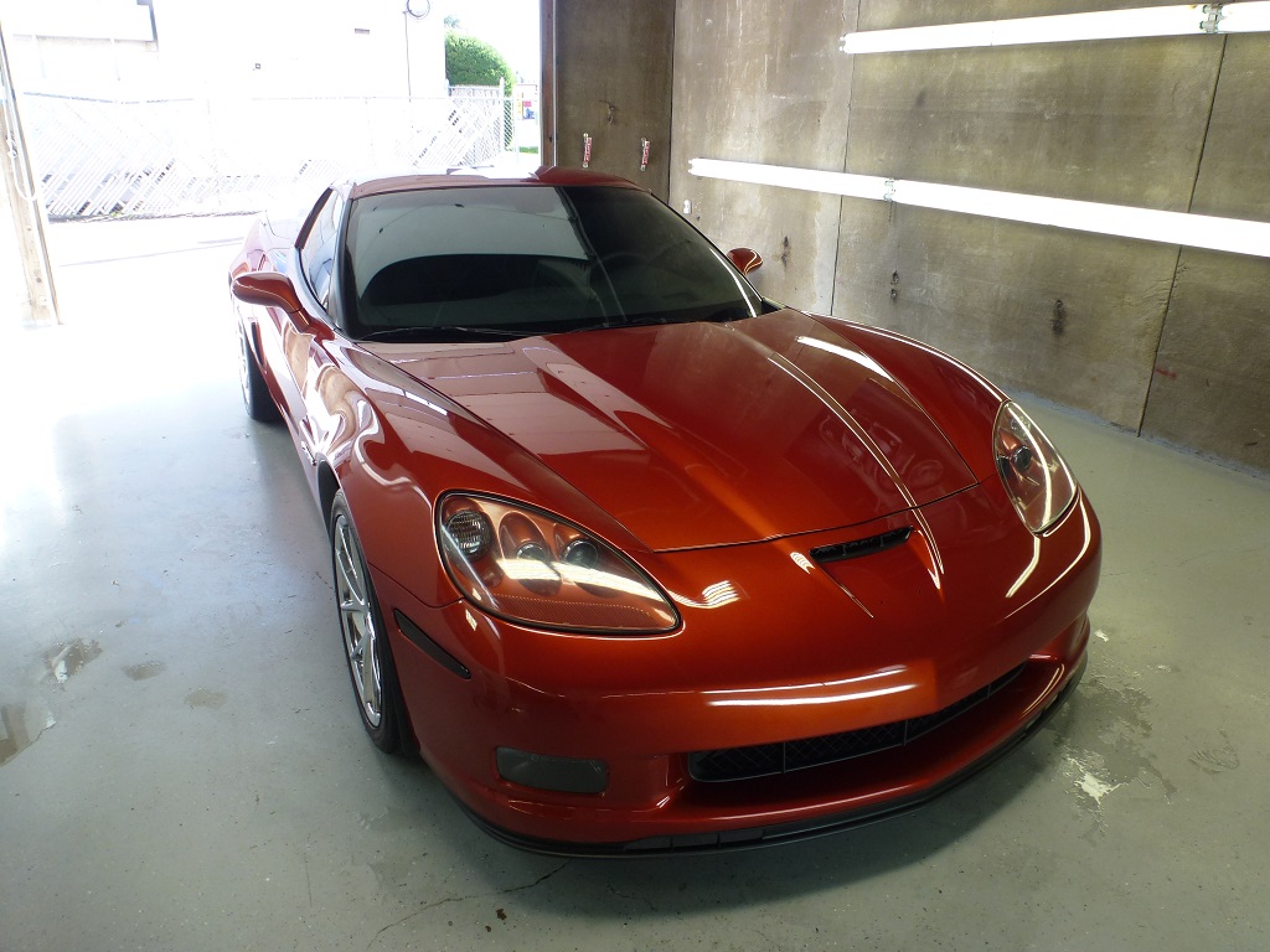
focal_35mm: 24
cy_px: 476
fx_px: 881
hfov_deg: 71.6
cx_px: 635
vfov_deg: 56.8
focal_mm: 4.3
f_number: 3.3
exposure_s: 1/60
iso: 100
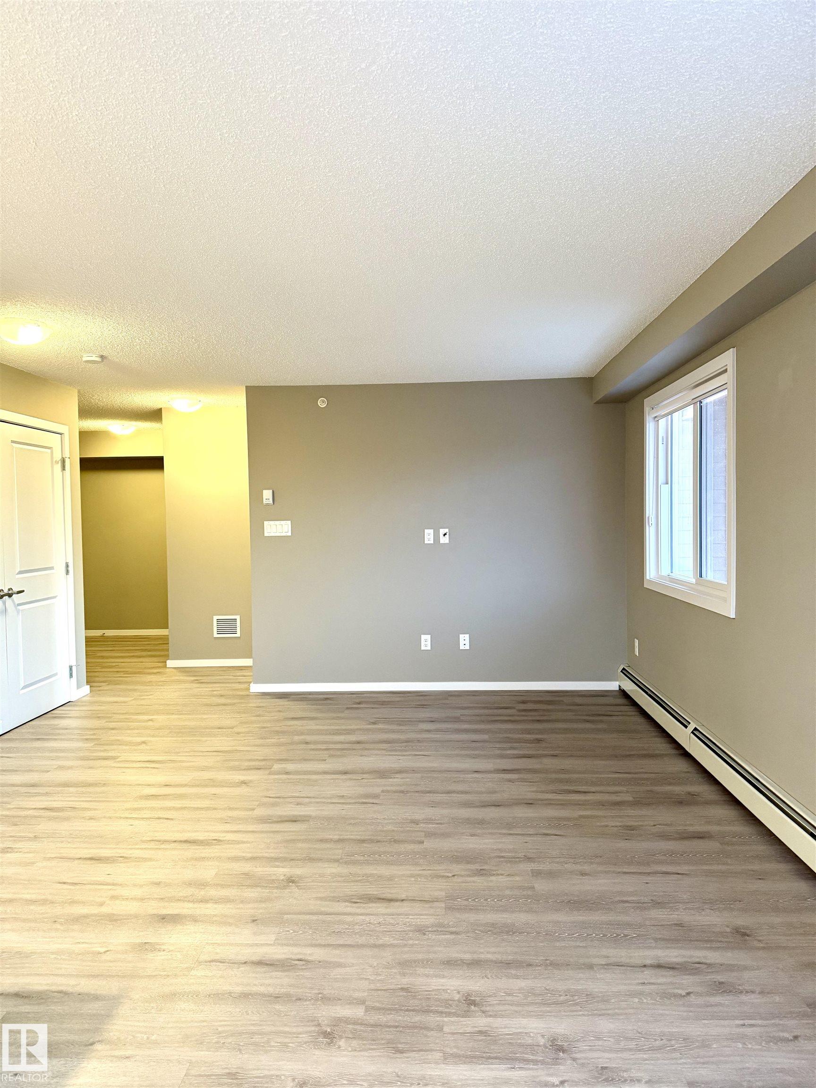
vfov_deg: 71.6
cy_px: 544
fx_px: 754
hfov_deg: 56.8
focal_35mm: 24
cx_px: 408
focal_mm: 6.76
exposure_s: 1/120
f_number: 1.78
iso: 400
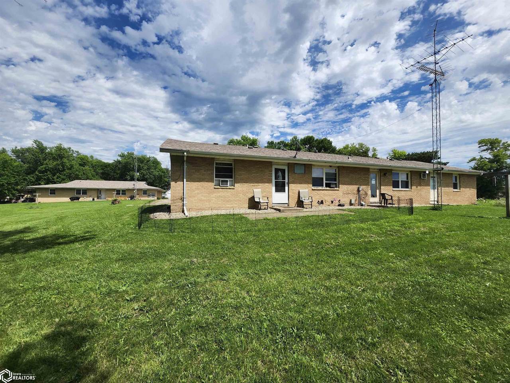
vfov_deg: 89.9
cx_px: 255
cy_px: 192
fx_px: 192
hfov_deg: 106.2
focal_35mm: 13
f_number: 2.2
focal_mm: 1.74
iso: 40
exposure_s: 1/2958
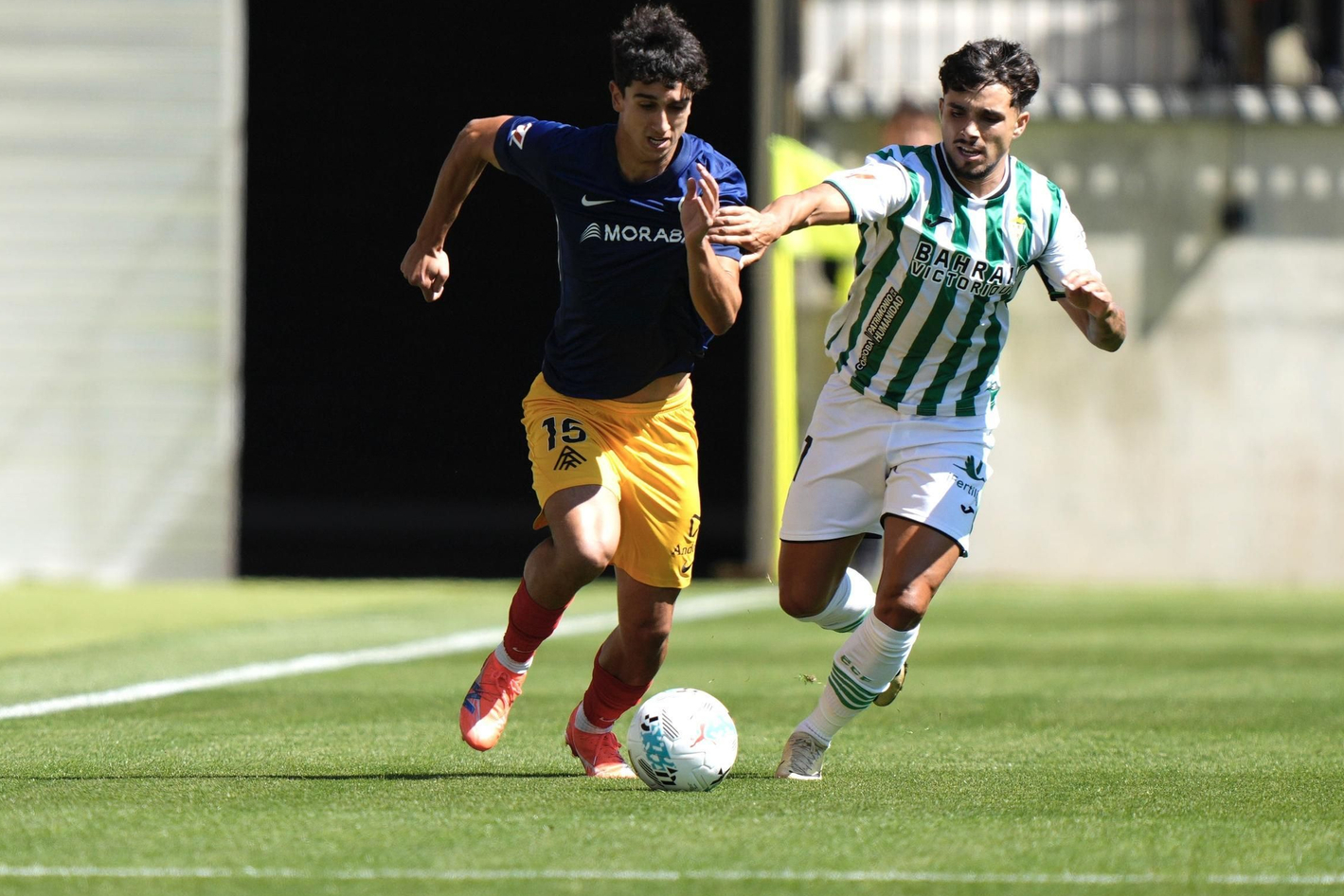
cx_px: 726
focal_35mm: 451
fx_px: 16836
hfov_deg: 4.6
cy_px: 401
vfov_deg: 3.0
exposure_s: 1/1600
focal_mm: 400
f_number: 2.8
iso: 125
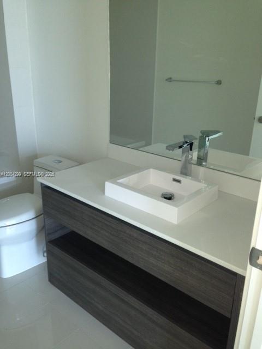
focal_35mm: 33
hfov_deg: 42.9
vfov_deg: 55.4
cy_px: 174
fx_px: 333
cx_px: 131
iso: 80
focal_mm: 4.12
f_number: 2.4
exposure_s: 1/20
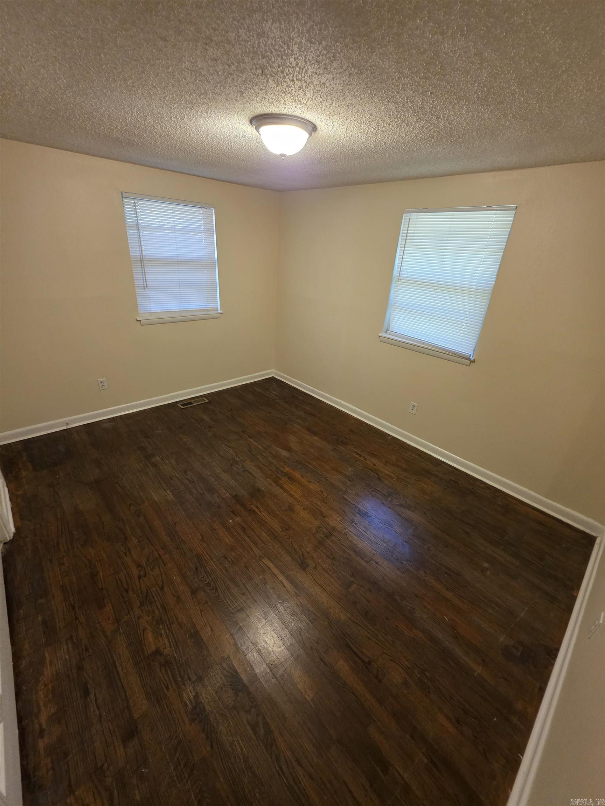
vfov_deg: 106.2
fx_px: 303
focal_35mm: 13
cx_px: 302
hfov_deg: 89.9
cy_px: 403
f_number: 1.9
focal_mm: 2.2
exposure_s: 1/60
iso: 400
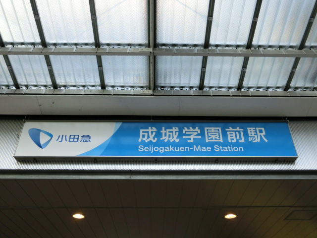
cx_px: 158
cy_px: 119
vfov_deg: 41.8
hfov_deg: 54.0
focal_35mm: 34
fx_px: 311
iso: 200
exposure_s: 1/125
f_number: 3.9
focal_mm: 6
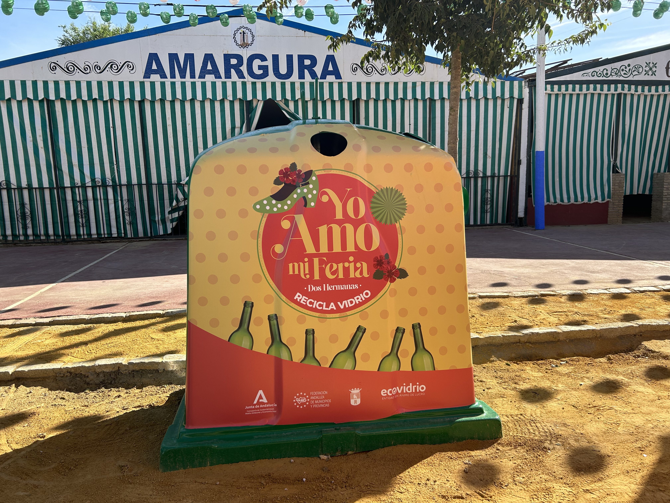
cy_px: 252
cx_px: 335
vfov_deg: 53.1
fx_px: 503
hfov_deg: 67.3
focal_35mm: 26
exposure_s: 1/2252
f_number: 1.5
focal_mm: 5.7
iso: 50
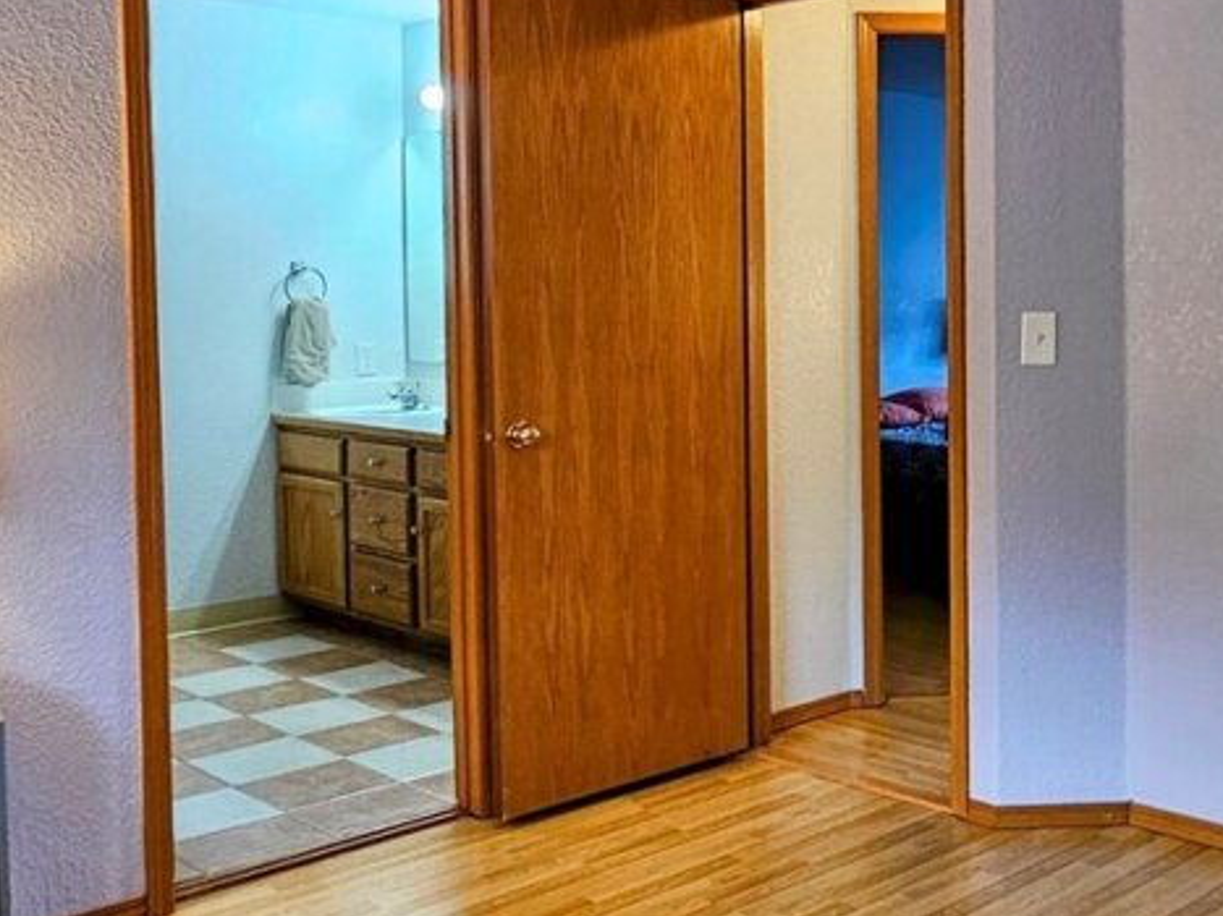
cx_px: 948
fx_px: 1378
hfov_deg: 45.8
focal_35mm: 39
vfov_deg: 36.6
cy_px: 338
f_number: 2.2
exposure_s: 1/60
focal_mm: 2.2
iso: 200
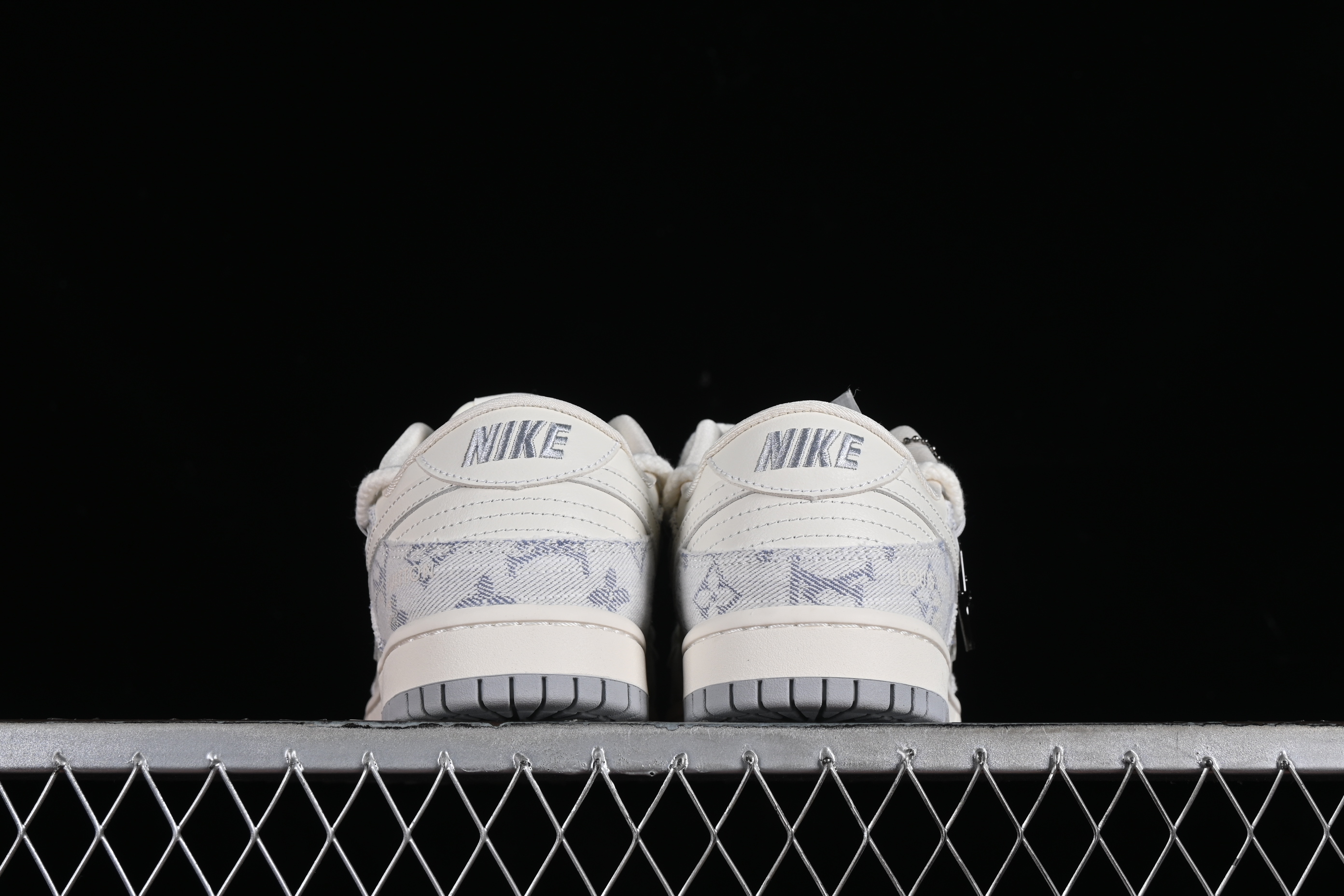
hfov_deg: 27.0
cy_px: 448
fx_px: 2800
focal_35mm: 75
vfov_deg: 18.2
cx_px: 672
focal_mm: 50
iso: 160
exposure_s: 1/80
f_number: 8
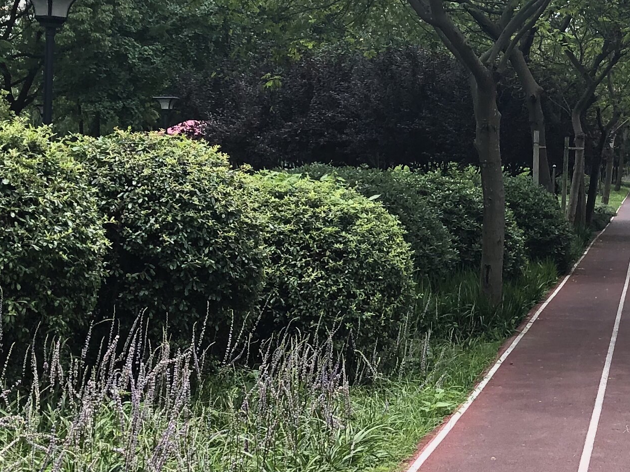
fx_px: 1638
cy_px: 161
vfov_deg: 16.4
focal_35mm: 90
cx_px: 624
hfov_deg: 21.1
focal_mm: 4
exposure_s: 1/600
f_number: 1.8
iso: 20
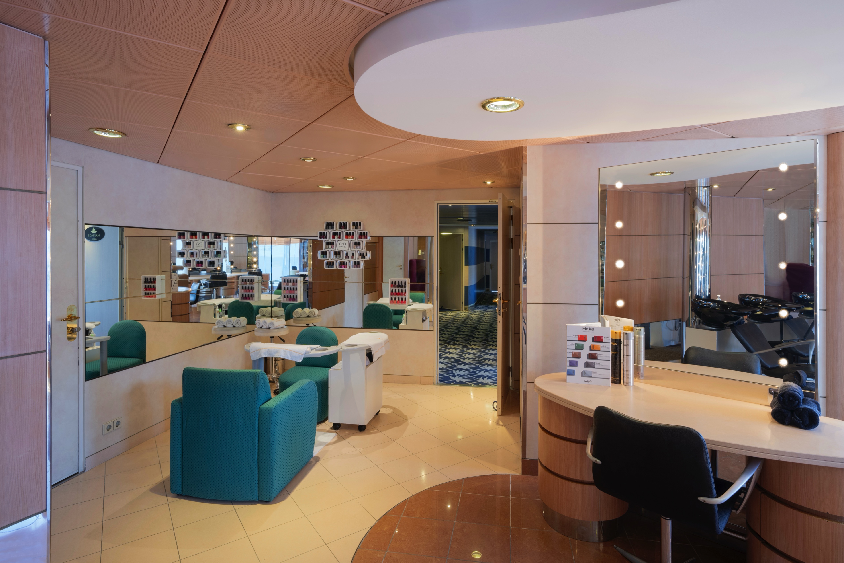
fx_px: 445
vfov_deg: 64.5
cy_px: 271
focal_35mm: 19
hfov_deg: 86.8
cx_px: 444
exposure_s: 1
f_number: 11
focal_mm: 18
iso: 200
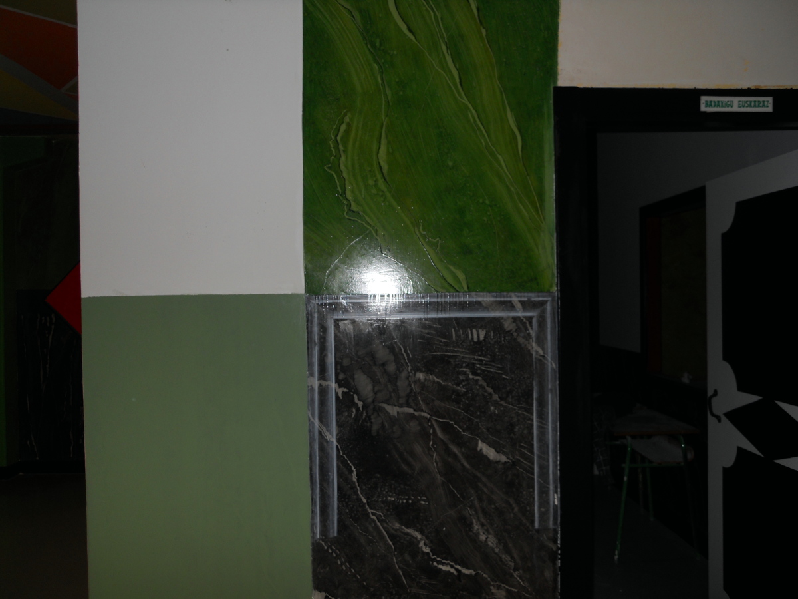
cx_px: 399
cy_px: 300
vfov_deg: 49.7
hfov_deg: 63.4
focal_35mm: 28
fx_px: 645
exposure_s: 1/25
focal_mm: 5
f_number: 2.7
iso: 80
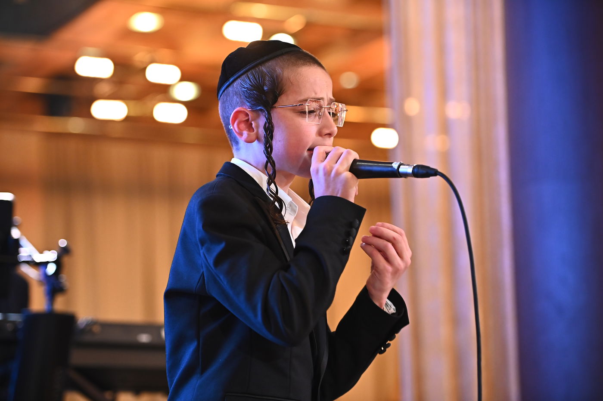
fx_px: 1842
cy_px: 200
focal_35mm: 110
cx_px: 302
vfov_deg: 12.4
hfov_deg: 18.6
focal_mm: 110
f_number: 2.8
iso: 2500
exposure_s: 1/200
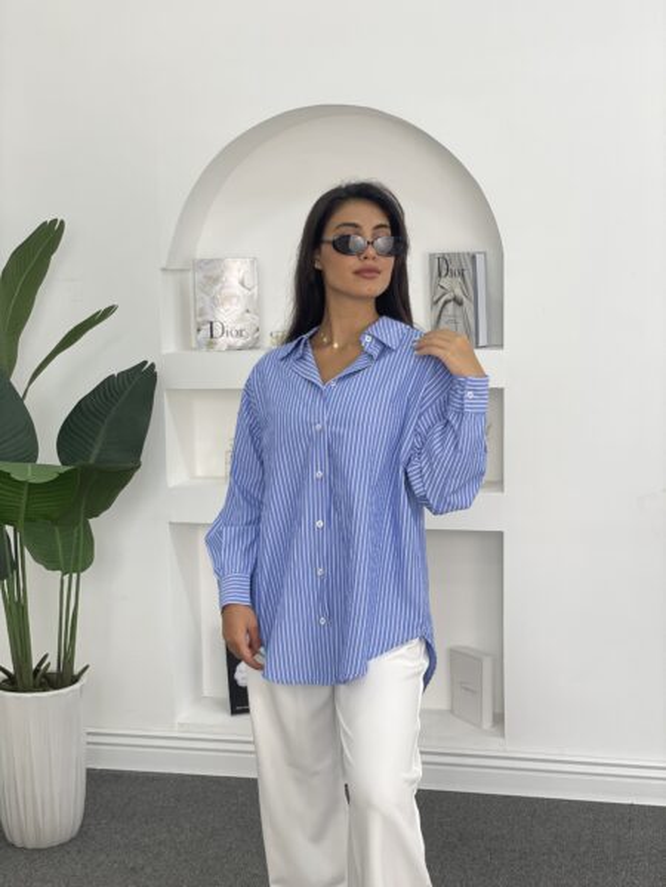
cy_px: 444
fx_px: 1334
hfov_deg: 28.0
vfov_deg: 36.8
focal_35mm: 52
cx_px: 333
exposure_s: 1/122
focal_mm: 6
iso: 32
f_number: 2
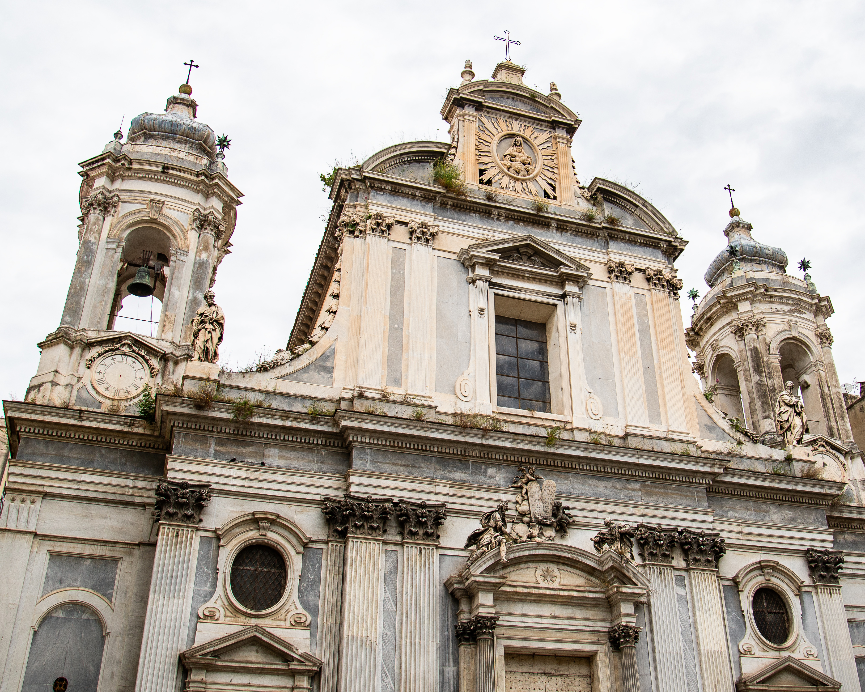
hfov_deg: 48.8
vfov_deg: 40.0
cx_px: 511
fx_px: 947
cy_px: 296
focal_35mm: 37
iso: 200
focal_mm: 24
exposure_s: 1/800
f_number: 6.3
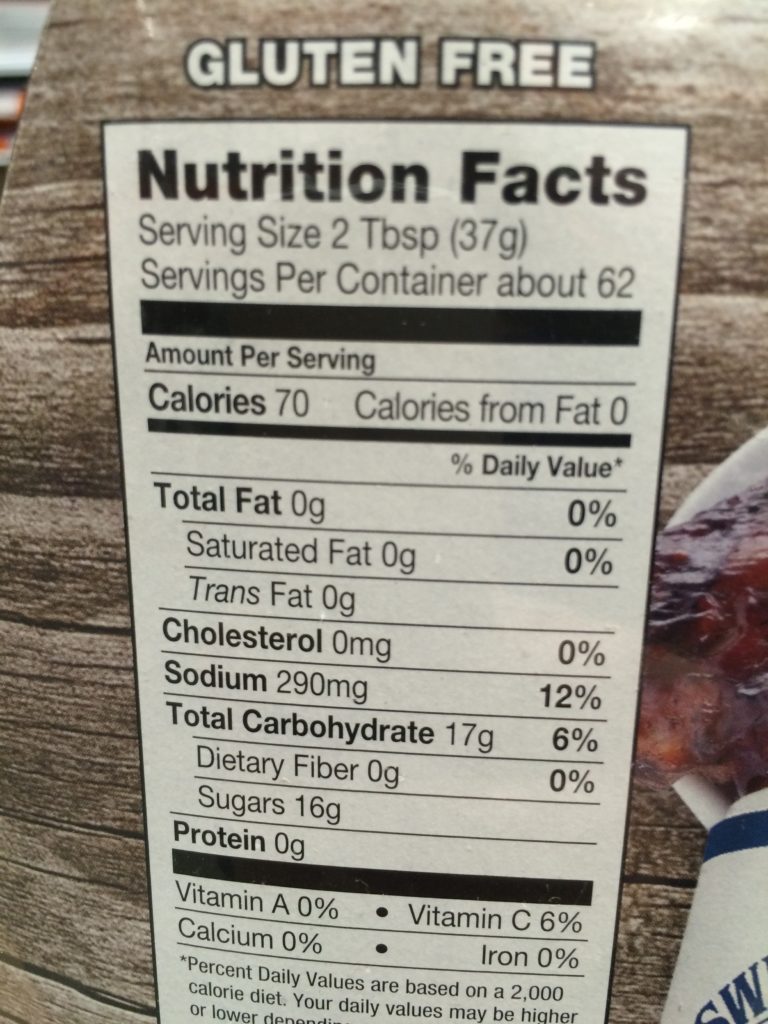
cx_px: 384
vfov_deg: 61.7
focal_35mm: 29
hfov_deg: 48.2
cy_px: 512
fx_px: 858
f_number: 2.2
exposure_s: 1/30
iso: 125
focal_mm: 4.15
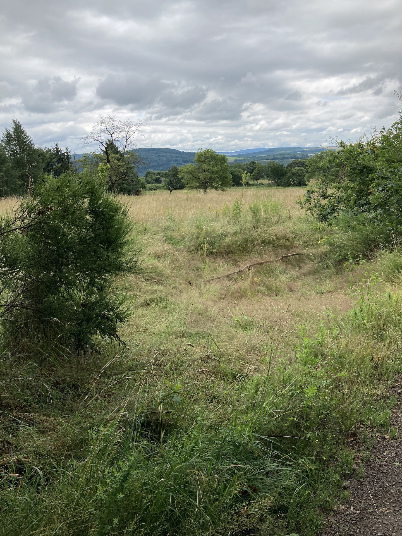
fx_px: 434
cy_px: 268
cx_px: 201
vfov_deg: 63.4
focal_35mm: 28
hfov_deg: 49.7
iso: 20
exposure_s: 1/1453
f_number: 1.8
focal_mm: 3.99
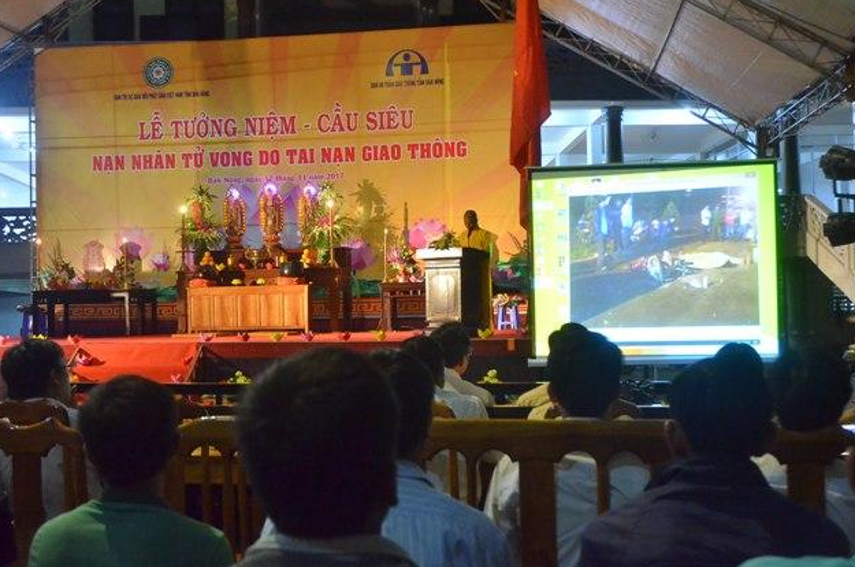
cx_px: 421
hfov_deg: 44.1
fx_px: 1055
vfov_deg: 30.0
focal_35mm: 45
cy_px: 281
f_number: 4.5
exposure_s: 1/50
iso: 3200
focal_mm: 29
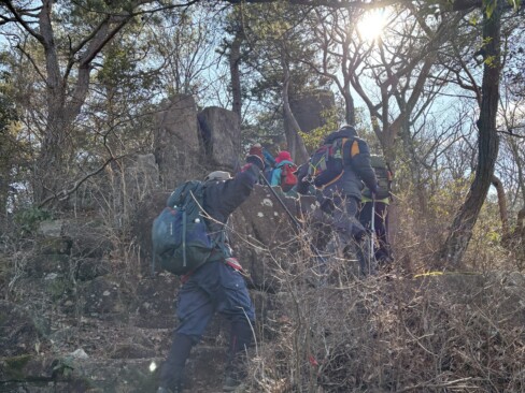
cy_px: 196
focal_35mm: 26
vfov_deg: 53.1
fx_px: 394
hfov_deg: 67.3
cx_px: 262
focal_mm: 5.96
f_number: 1.6
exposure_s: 1/584
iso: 50
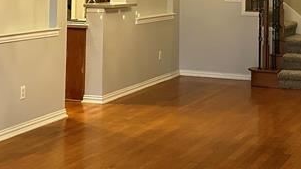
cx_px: 172
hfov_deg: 23.9
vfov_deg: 13.2
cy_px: -39
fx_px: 710
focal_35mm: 89
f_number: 1.78
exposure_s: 1/60
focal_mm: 6.86
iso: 640
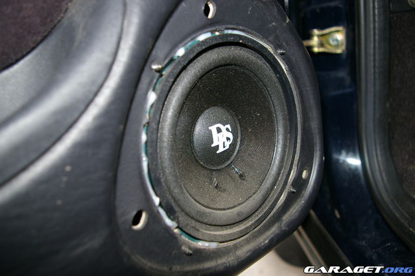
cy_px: 138
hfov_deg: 62.0
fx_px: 346
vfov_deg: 43.6
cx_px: 208
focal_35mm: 30
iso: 200
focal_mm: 20
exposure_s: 1/30
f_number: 4
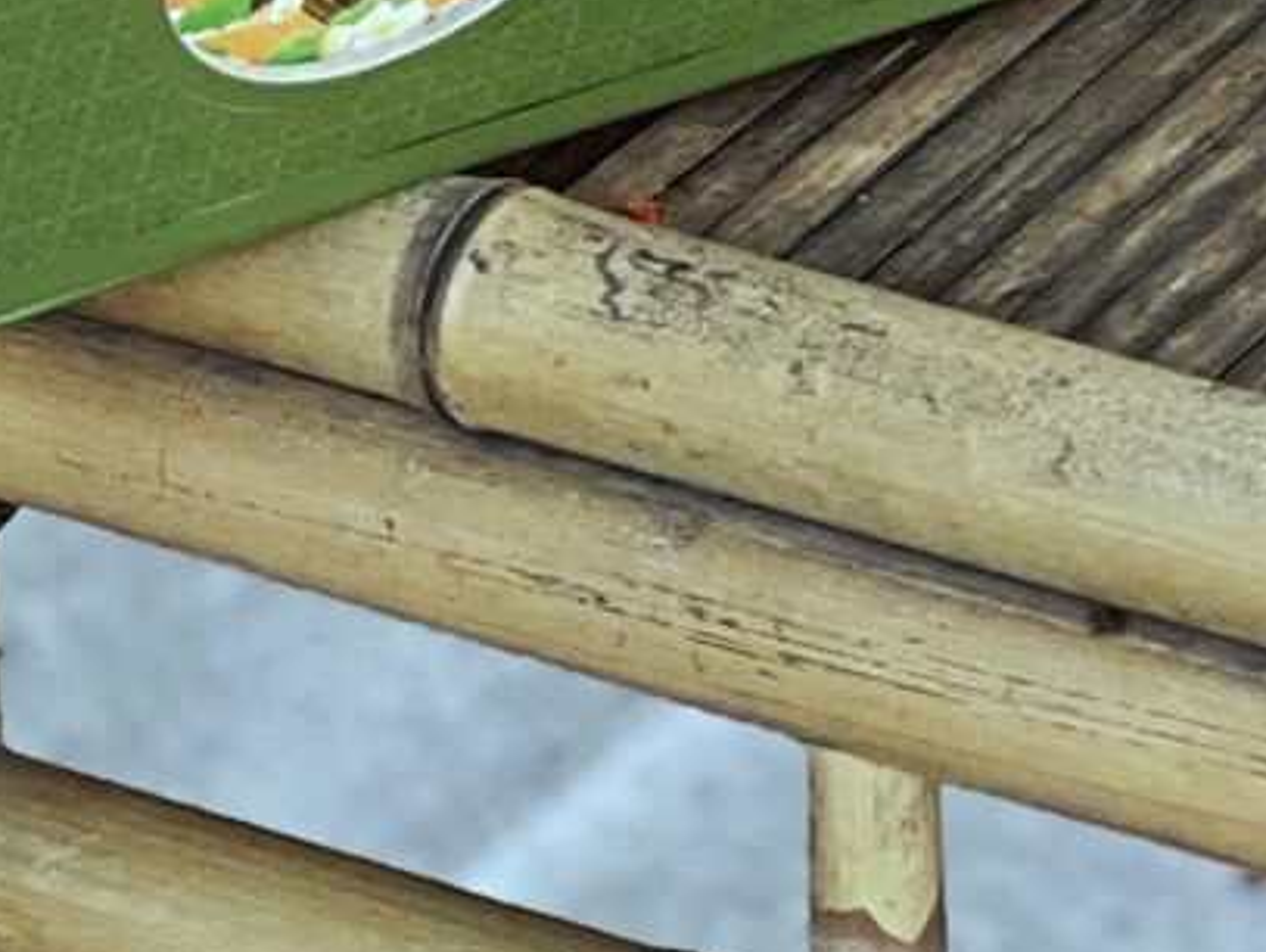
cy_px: -1319
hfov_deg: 5.1
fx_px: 14166
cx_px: 2221
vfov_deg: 3.8
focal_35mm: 387
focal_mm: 9
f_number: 2.8
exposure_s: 1/121
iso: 200
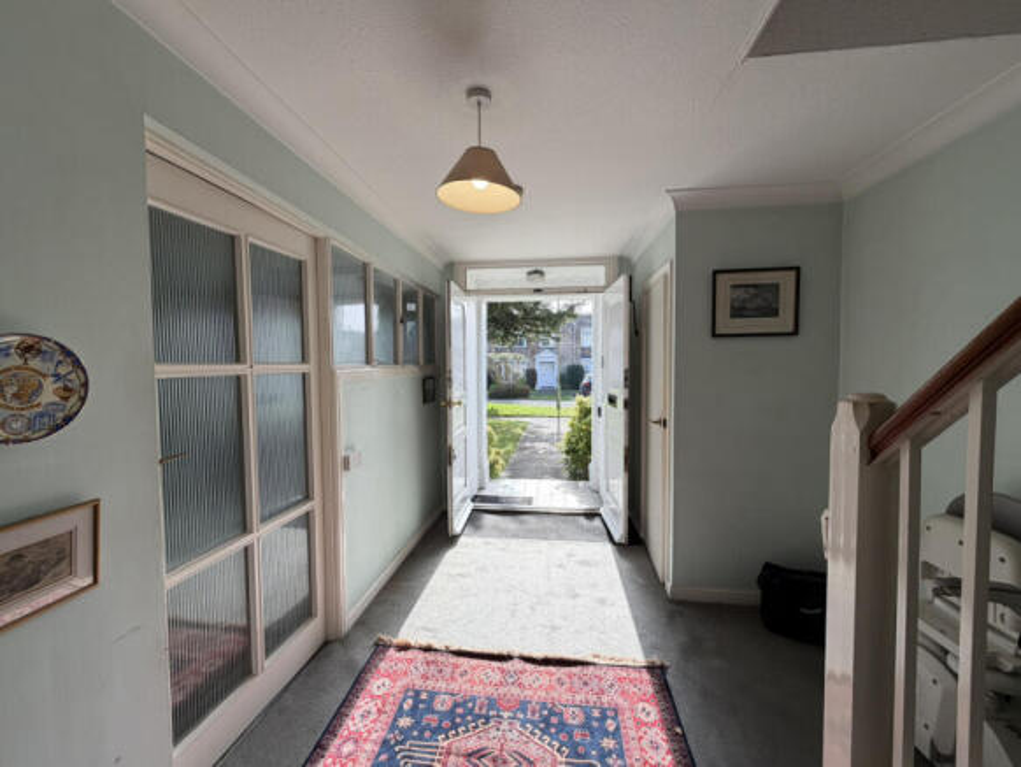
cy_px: 384
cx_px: 510
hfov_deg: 102.0
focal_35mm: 14
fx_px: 413
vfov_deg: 85.7
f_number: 2.2
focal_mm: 2.2
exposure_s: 1/243
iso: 40
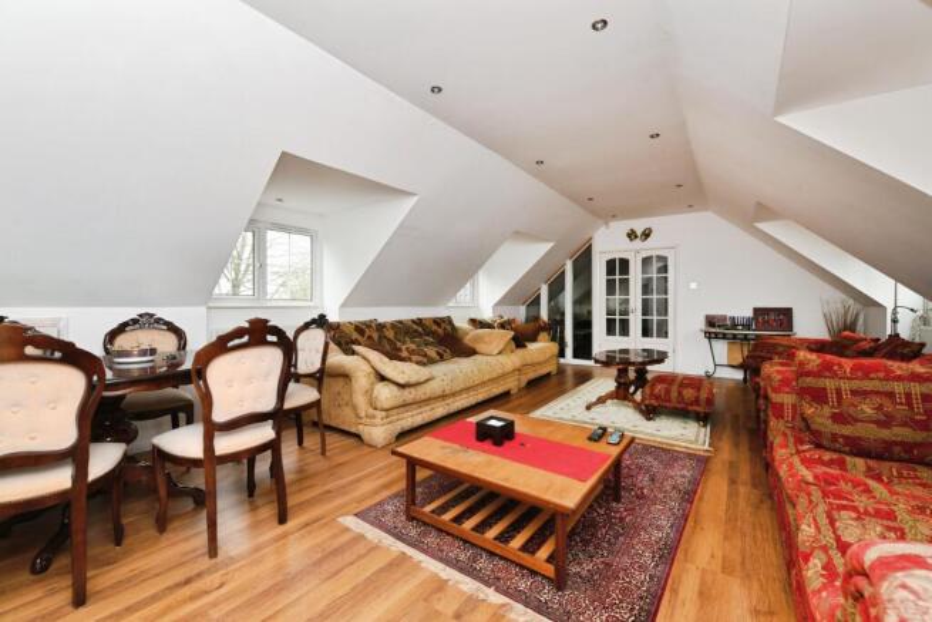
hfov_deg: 100.4
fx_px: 388
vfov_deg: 77.4
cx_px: 466
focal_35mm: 15
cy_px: 311
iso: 400
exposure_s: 1/60
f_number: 8
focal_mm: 15
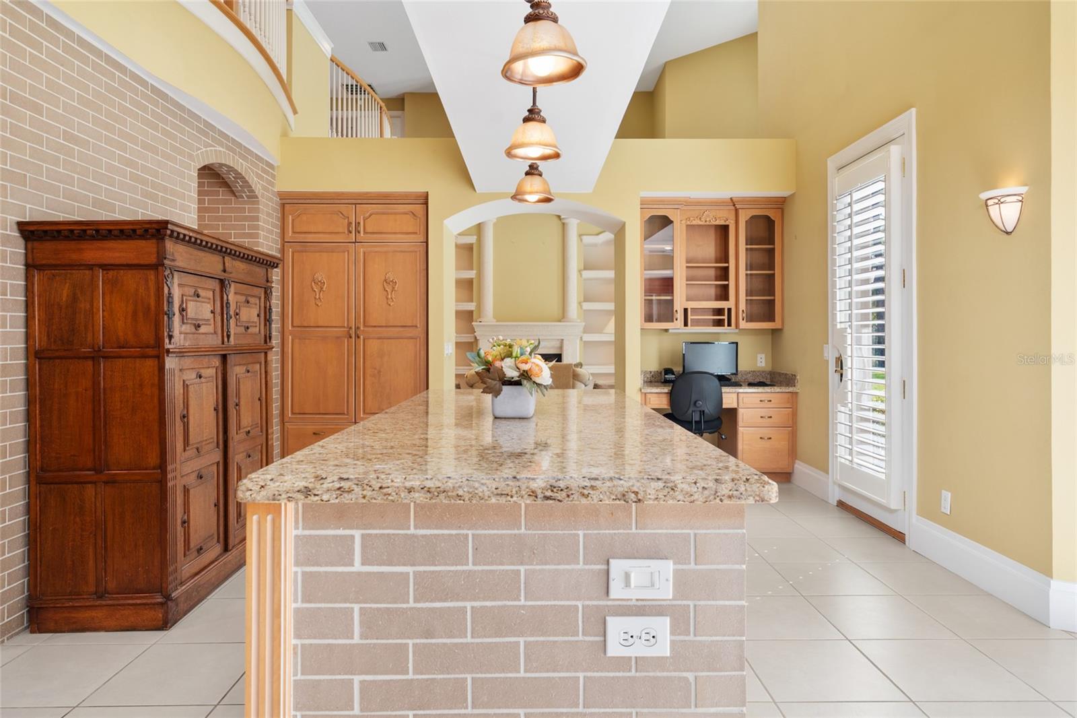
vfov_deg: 57.2
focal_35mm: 22
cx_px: 538
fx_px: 658
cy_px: 359
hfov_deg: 78.6
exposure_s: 1/15
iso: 320
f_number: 7.1
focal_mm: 22
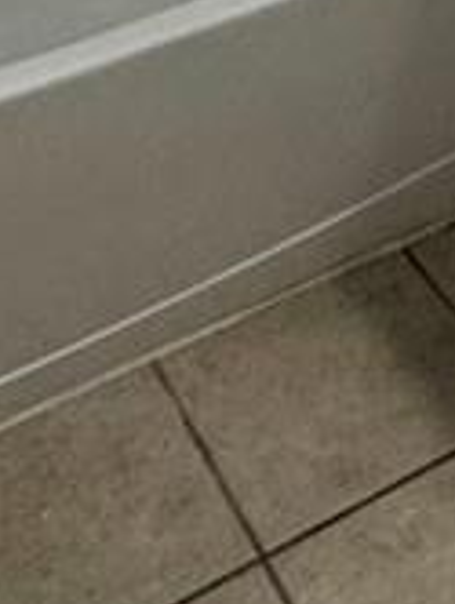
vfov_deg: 14.8
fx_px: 1766
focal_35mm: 101
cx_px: 695
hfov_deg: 13.7
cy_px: -710
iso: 160
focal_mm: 2.22
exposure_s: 1/120
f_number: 2.2
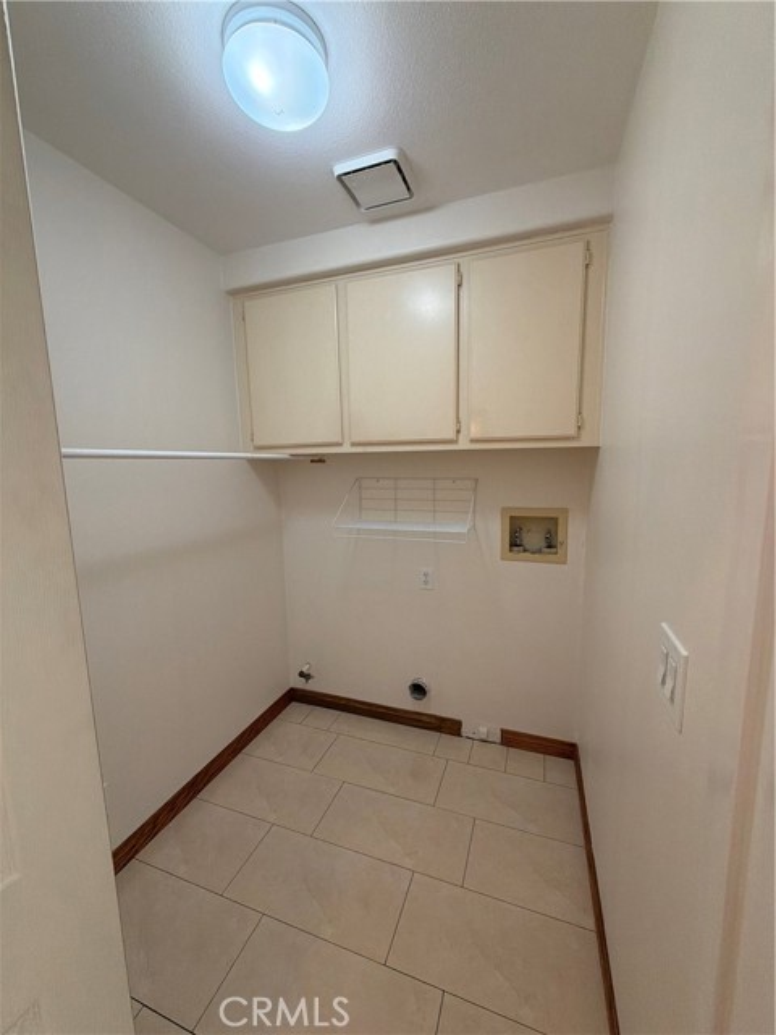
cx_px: 388
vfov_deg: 102.1
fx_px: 418
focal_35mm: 14
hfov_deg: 85.7
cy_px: 518
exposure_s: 1/120
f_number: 2.2
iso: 160
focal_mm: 2.22
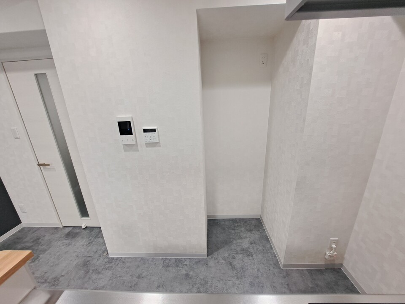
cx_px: 202
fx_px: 152
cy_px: 152
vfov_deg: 89.9
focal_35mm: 13
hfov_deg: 106.2
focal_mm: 1.74
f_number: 2.2
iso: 200
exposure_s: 1/33
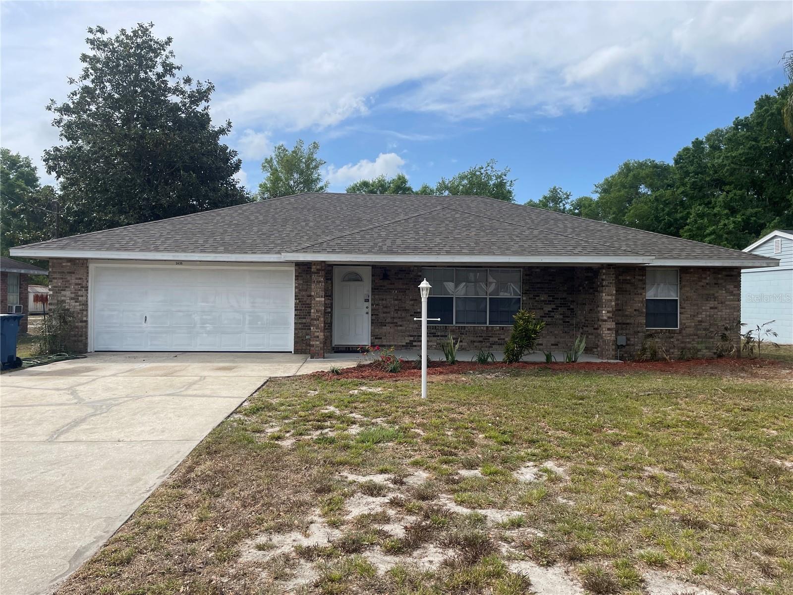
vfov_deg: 53.1
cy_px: 298
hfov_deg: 67.3
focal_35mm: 26
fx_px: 596
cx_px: 396
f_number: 1.6
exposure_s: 1/3610
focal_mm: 4.2
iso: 32
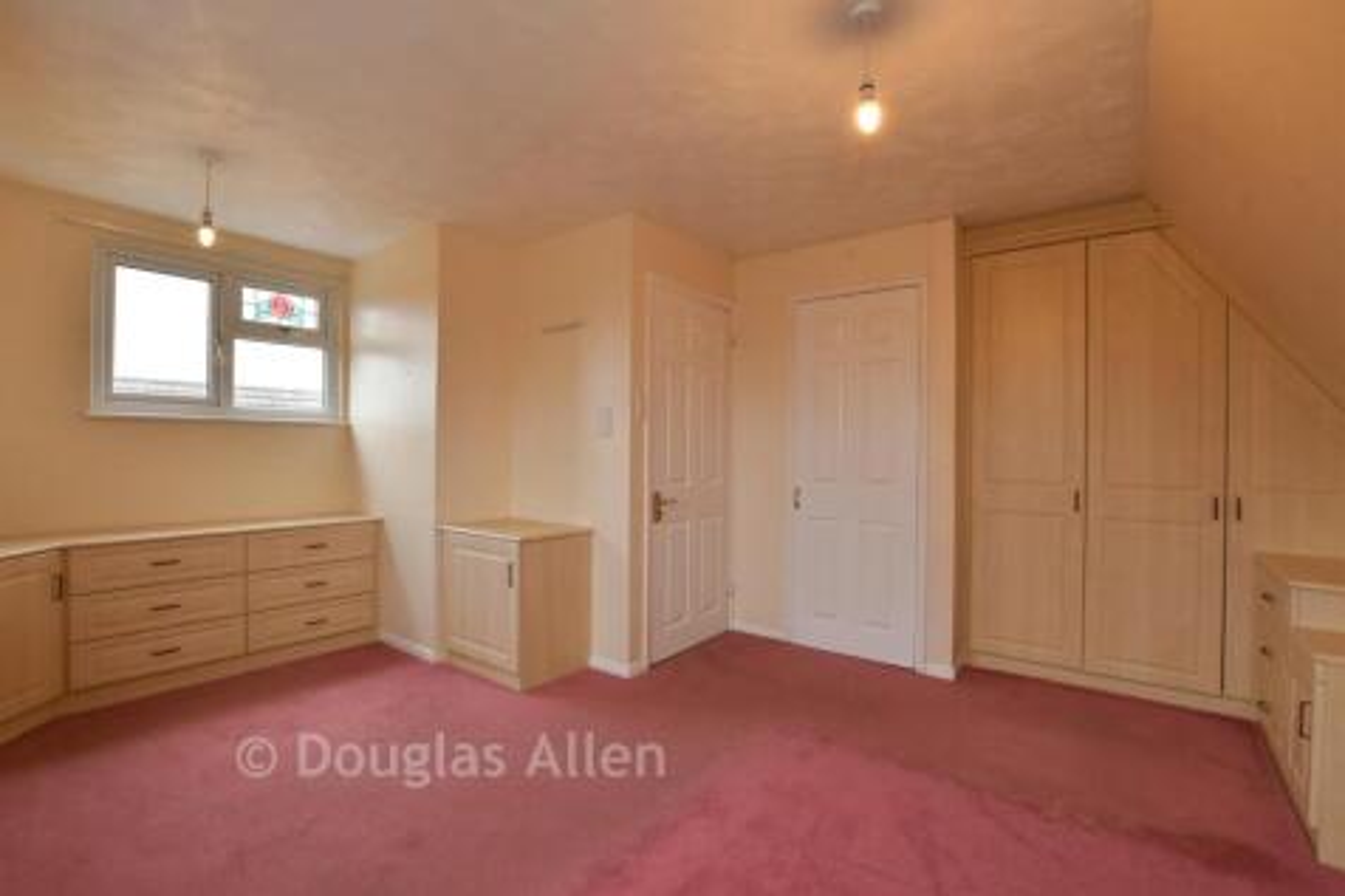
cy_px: 448
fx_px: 560
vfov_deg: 77.3
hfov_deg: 100.4
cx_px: 672
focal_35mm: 15
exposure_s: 1/5
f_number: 8
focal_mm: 10
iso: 160
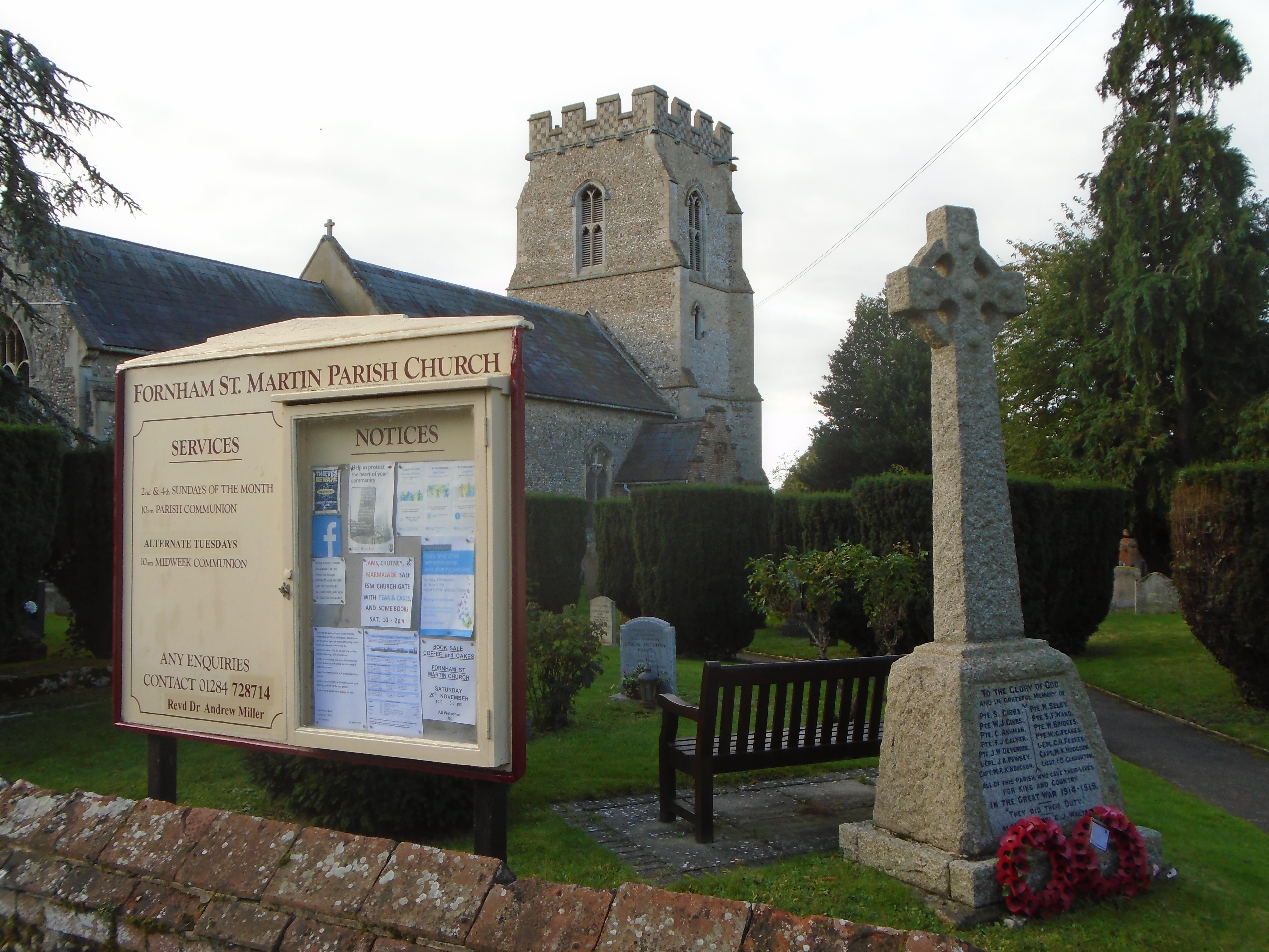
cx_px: 634
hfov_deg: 58.4
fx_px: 1136
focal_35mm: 31
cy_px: 476
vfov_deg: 45.4
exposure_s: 1/250
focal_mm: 5.5
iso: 100
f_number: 3.5
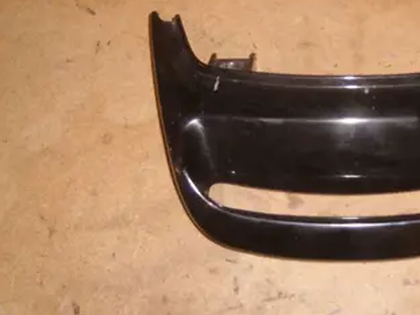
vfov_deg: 27.0
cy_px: 138
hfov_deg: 34.7
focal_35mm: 54
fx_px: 655
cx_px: 323
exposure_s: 1/30
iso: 50
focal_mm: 5.8
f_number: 2.8
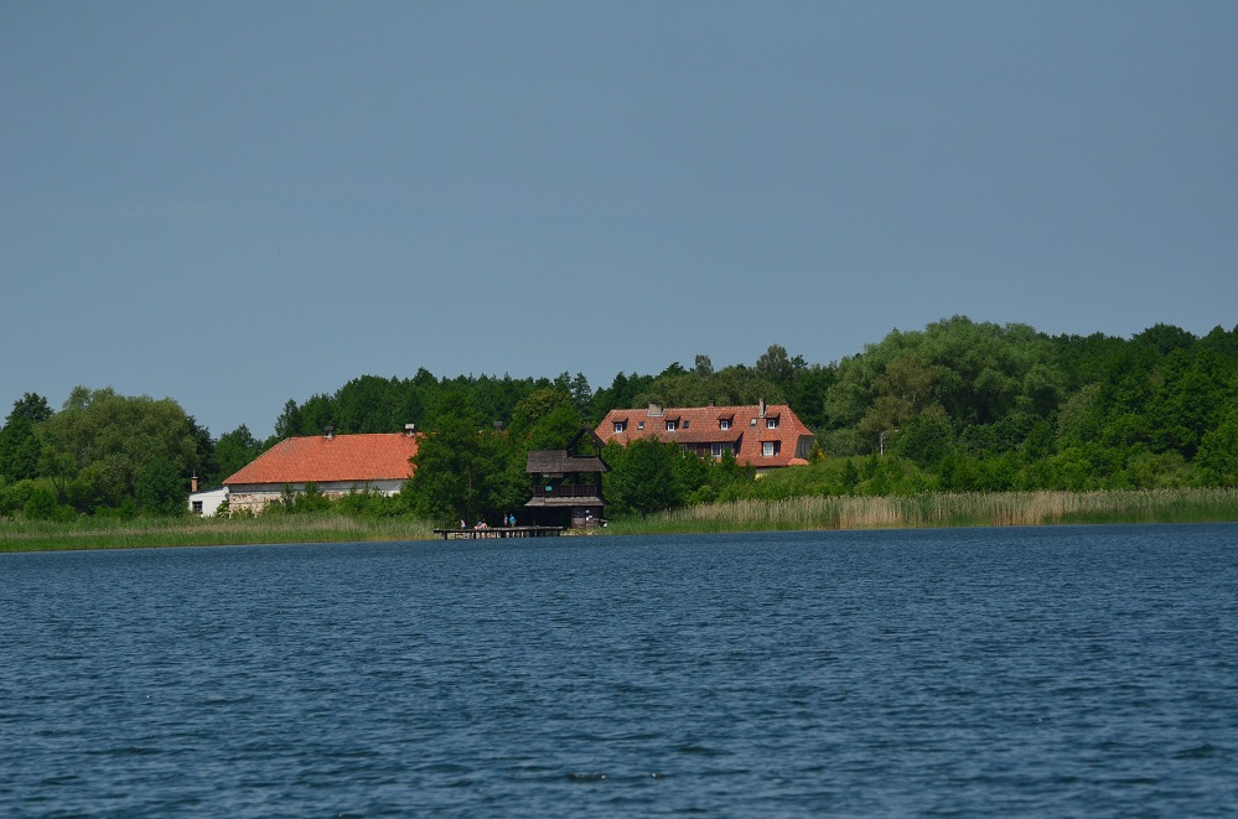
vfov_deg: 7.3
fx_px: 6433
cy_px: 410
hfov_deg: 11.0
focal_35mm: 188
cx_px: 619
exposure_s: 1/8000
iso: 400
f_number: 4.8
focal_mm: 125
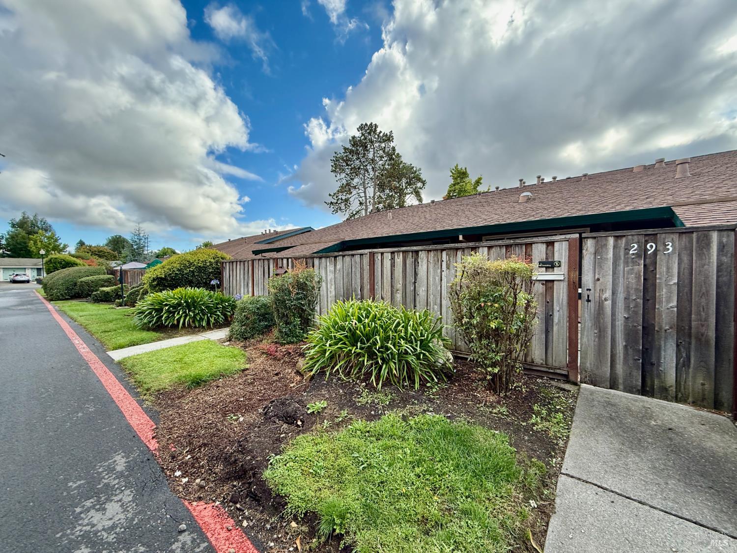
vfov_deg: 85.7
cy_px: 276
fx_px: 298
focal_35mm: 14
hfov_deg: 102.1
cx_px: 368
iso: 64
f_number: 2.2
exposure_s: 1/472
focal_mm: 2.22
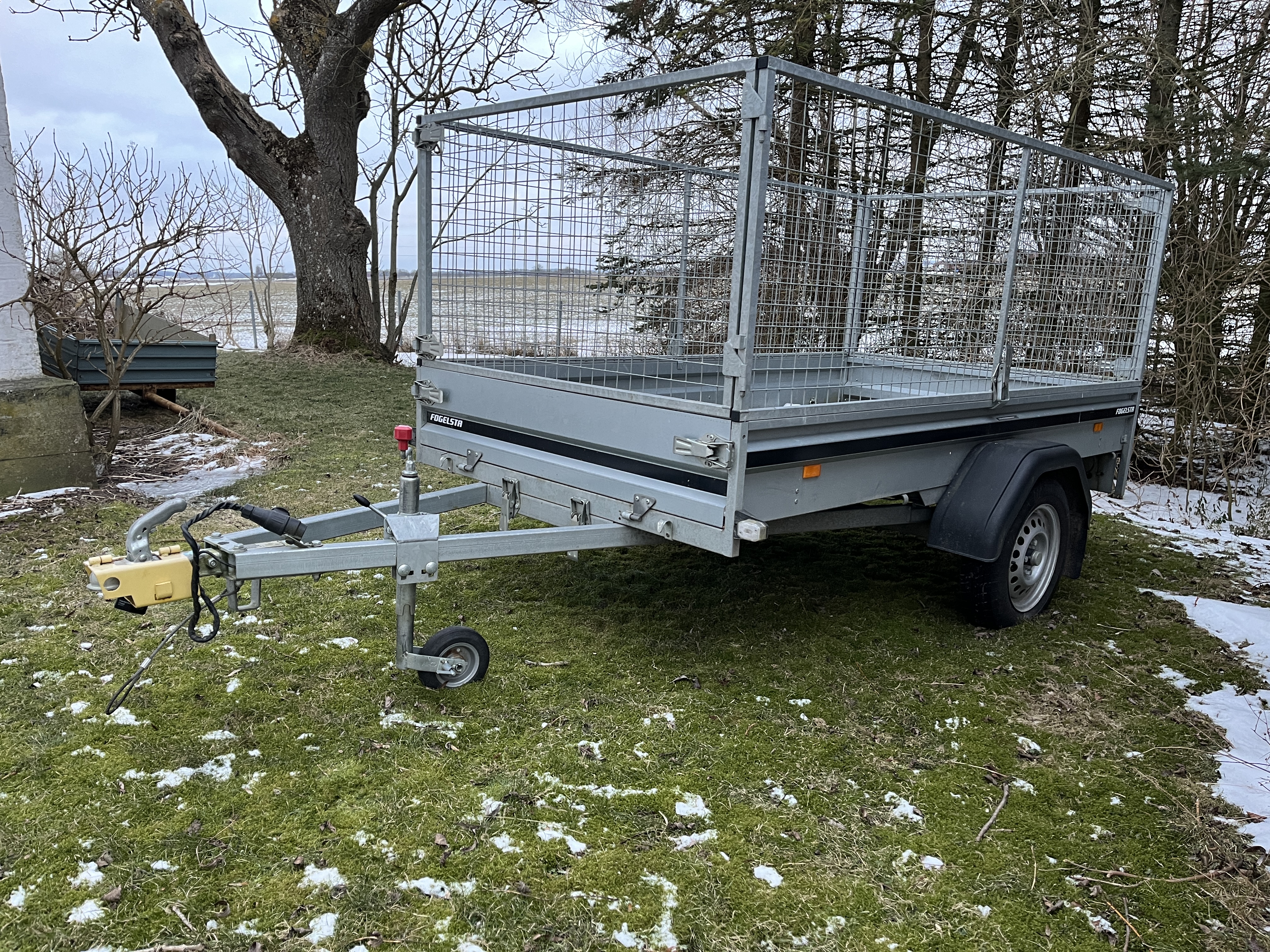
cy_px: 476
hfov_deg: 67.3
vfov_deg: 53.1
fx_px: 954
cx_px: 635
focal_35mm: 26
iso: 160
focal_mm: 5.1
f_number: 1.6
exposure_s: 1/60
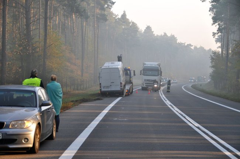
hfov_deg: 26.0
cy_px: 80
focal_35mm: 78
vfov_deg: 17.5
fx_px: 519
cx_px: 120
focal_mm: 52
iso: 250
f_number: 5
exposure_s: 1/160
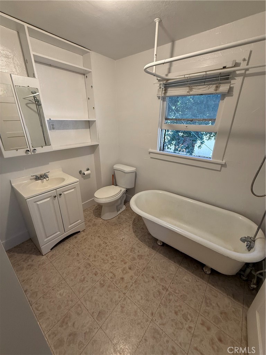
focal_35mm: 14
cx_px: 133
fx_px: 143
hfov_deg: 85.7
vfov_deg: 102.1
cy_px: 178
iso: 250
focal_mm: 2.22
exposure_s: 1/120
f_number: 2.2
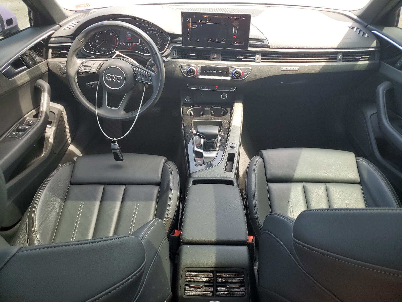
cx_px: 201
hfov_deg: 67.3
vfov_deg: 53.1
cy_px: 151
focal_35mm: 26
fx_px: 302
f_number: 1.5
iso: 50
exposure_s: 1/222
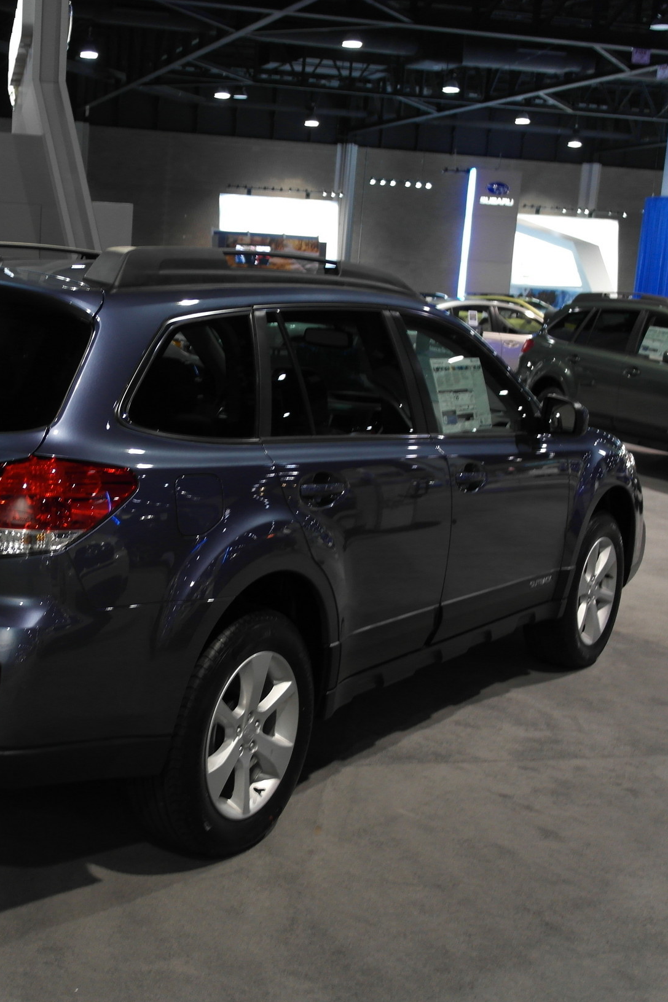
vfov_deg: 42.7
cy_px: 499
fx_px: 1281
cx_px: 132
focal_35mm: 46
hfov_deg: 28.6
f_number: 3.5
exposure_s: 1/25
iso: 400
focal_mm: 20
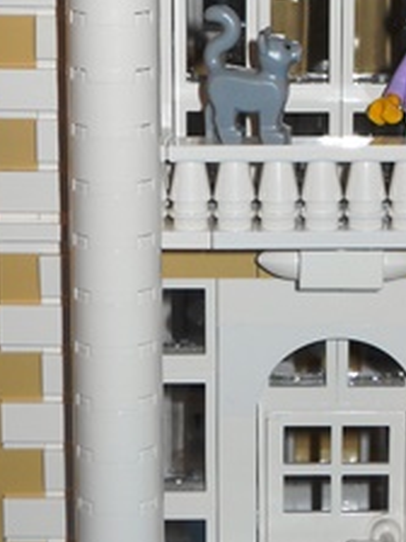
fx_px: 1830
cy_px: 56
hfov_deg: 12.6
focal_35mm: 117
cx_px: 350
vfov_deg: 16.6
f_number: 3.2
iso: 80
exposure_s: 1/30
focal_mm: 7.3
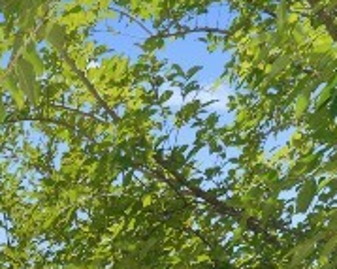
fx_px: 857
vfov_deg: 13.4
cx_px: -305
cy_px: 638
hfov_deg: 17.2
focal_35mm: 86
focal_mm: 16
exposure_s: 1/200
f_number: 9
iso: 320
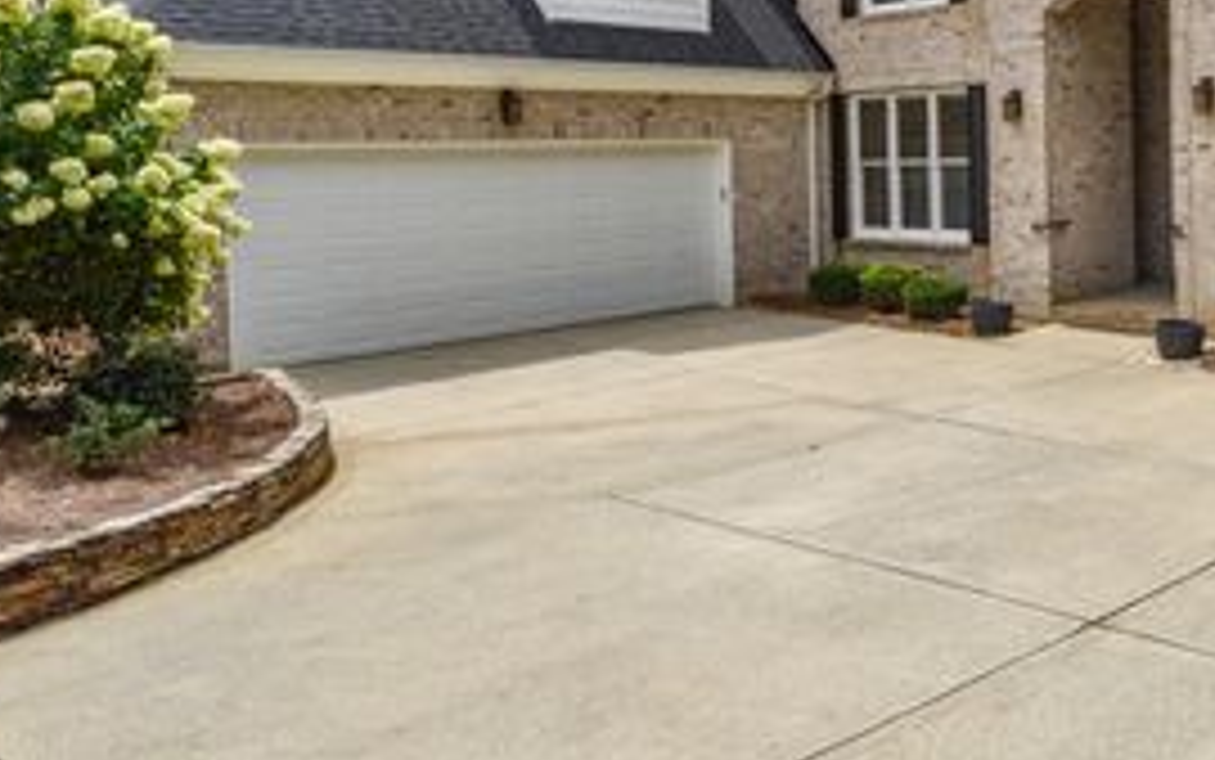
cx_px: 1053
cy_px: 151
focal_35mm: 34
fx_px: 1126
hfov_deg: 51.3
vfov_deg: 36.1
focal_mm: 12
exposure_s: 1/200
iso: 100
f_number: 13
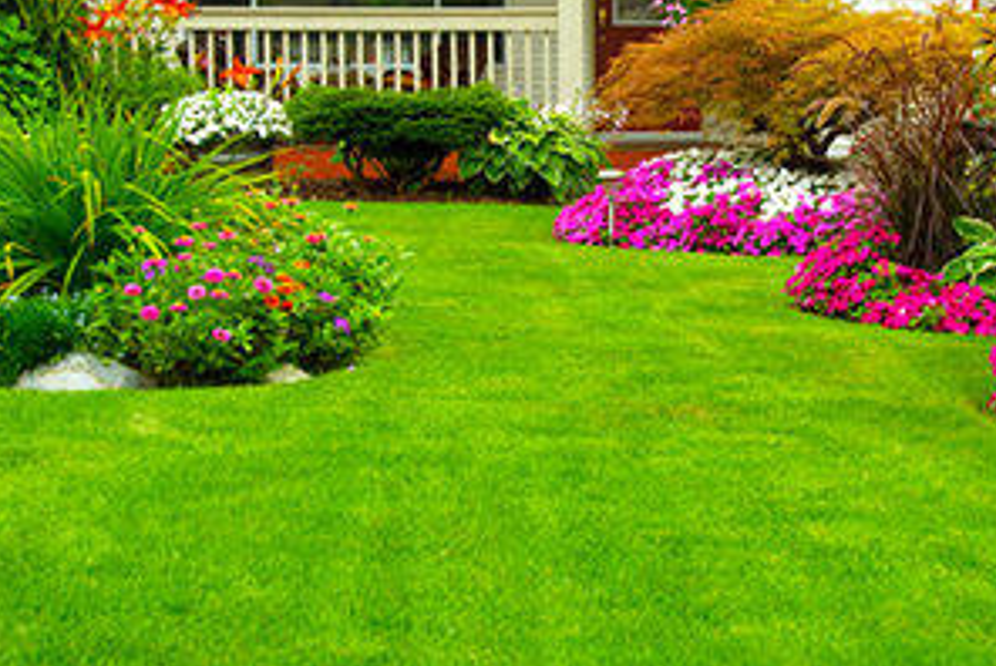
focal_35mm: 82
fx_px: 2271
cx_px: 609
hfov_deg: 24.7
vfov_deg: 16.7
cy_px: 232
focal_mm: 36
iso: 100
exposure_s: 1/100
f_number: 7.1
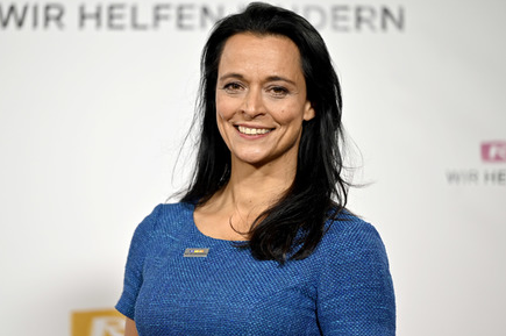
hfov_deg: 12.4
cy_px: 172
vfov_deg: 8.3
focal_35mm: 166
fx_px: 2331
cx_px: 246
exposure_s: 1/200
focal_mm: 160
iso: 500
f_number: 2.8
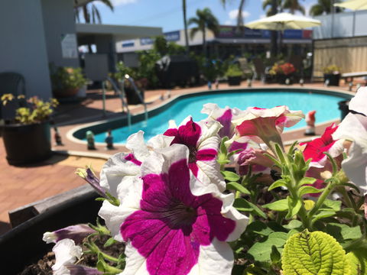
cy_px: 138
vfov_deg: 48.2
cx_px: 184
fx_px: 307
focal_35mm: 29
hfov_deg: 61.7
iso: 25
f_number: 2.2
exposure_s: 1/2481
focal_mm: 4.15
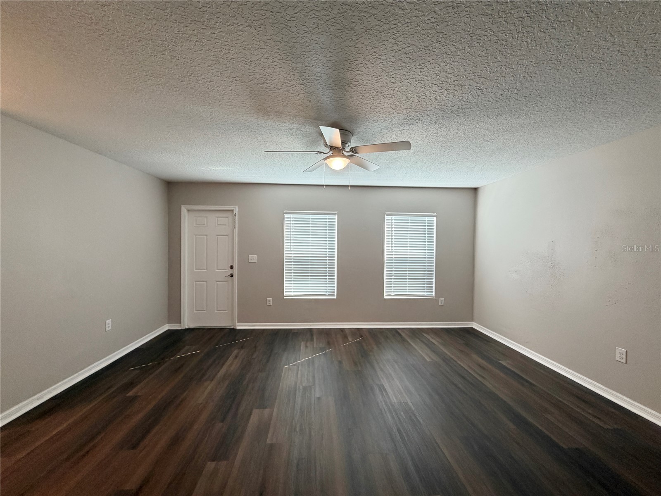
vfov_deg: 85.7
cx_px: 330
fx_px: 267
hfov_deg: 102.1
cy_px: 248
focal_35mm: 14
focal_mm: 2.22
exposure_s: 1/60
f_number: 2.2
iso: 200
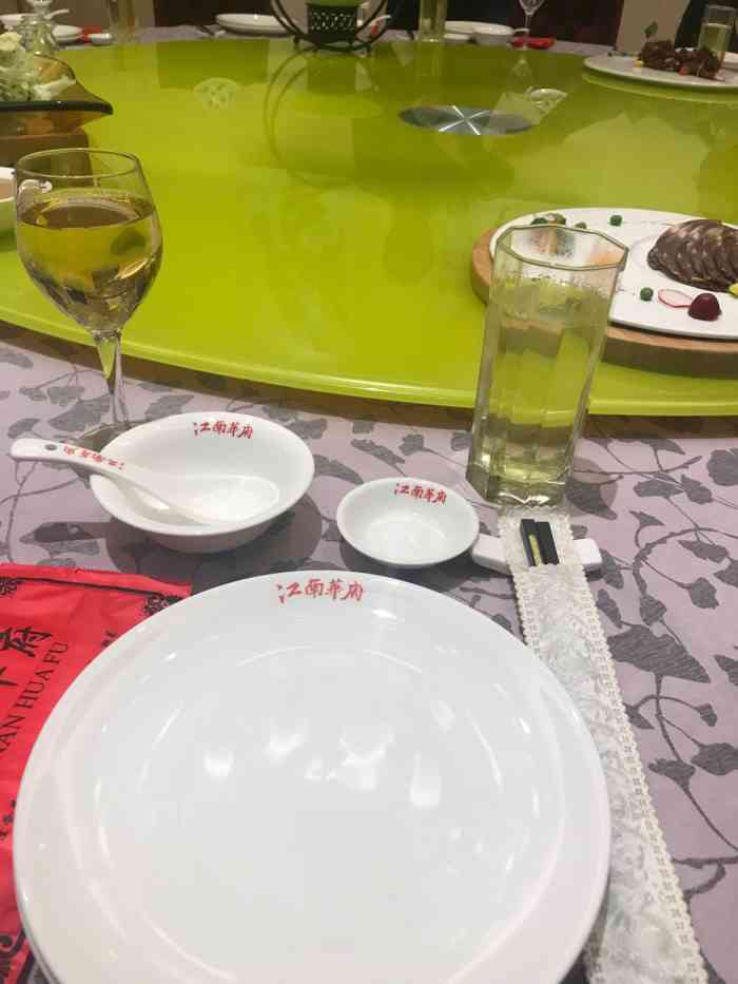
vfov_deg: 63.4
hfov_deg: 49.8
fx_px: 796
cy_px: 492
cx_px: 369
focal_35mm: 28
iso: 25
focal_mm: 3.99
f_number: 1.8
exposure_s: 1/33
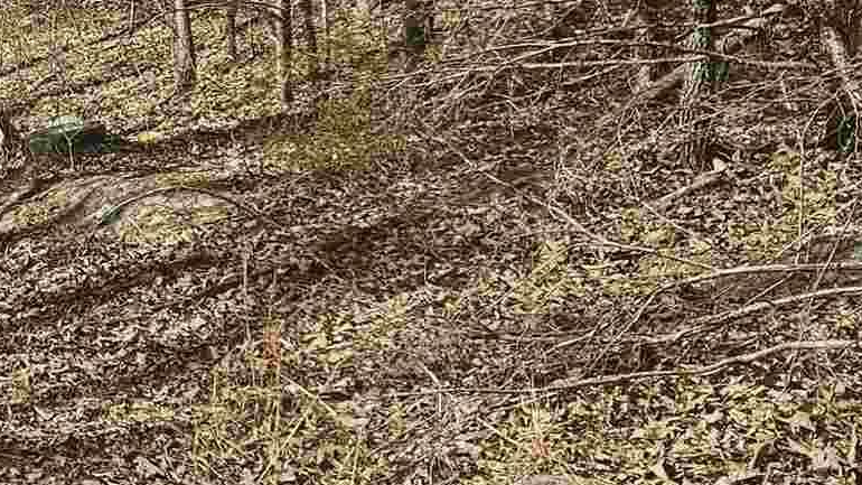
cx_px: -310
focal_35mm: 100
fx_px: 2286
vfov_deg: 11.9
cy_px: -45
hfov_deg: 19.4
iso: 40
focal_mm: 5.4
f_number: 1.8
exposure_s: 1/1343
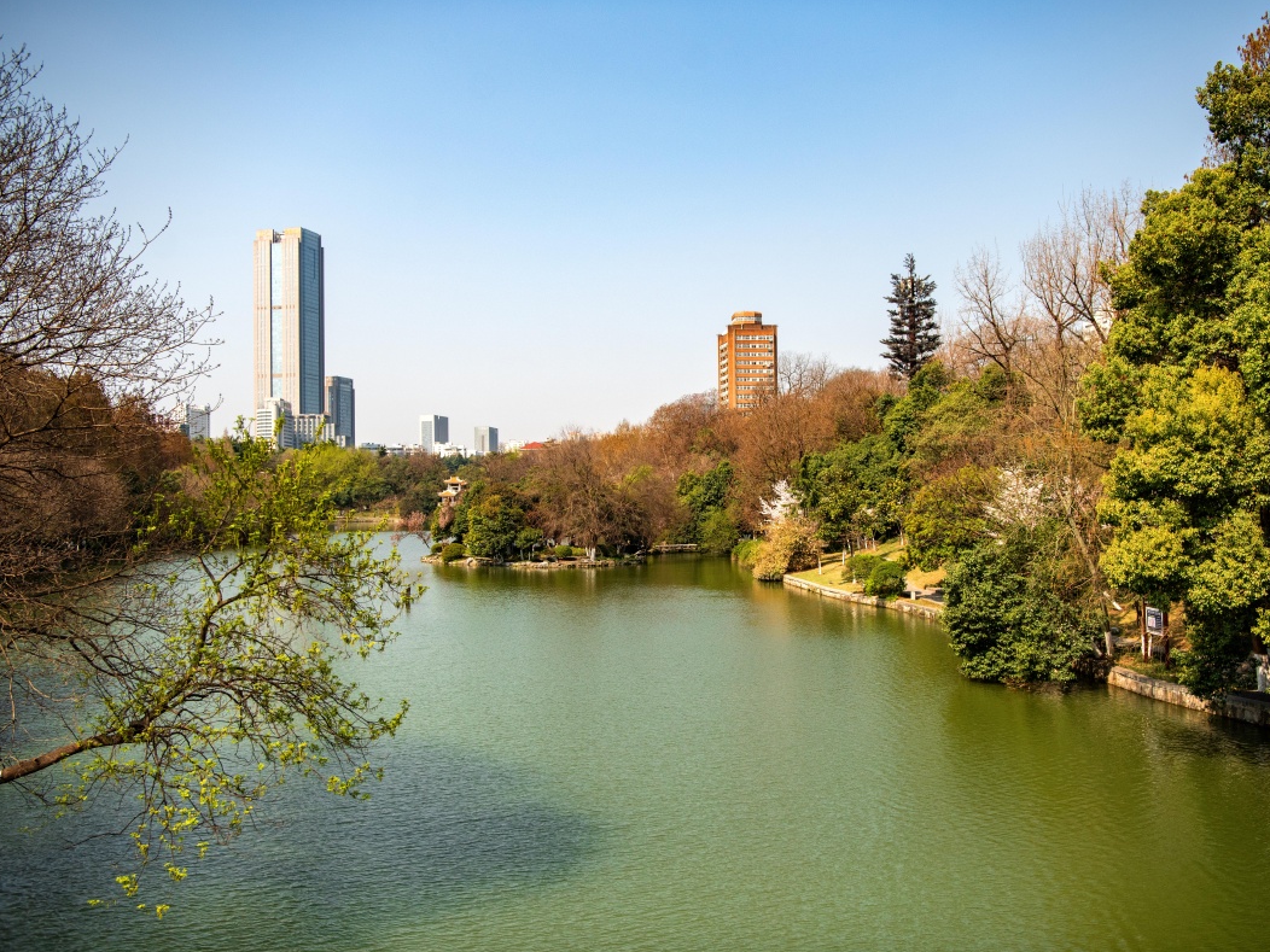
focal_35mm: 34
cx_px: 676
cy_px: 476
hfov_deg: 53.9
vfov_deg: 41.8
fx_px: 1247
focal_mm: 31
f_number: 3.5
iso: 500
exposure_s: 1/6400
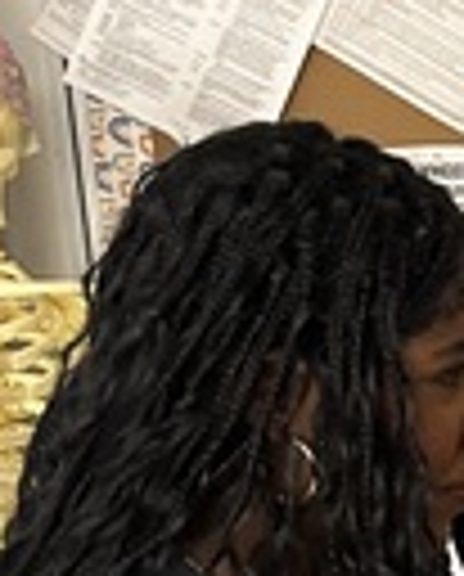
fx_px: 2703
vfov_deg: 12.0
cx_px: 1027
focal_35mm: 158
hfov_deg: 9.0
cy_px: 644
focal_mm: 5.7
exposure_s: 1/60
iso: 160
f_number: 1.5
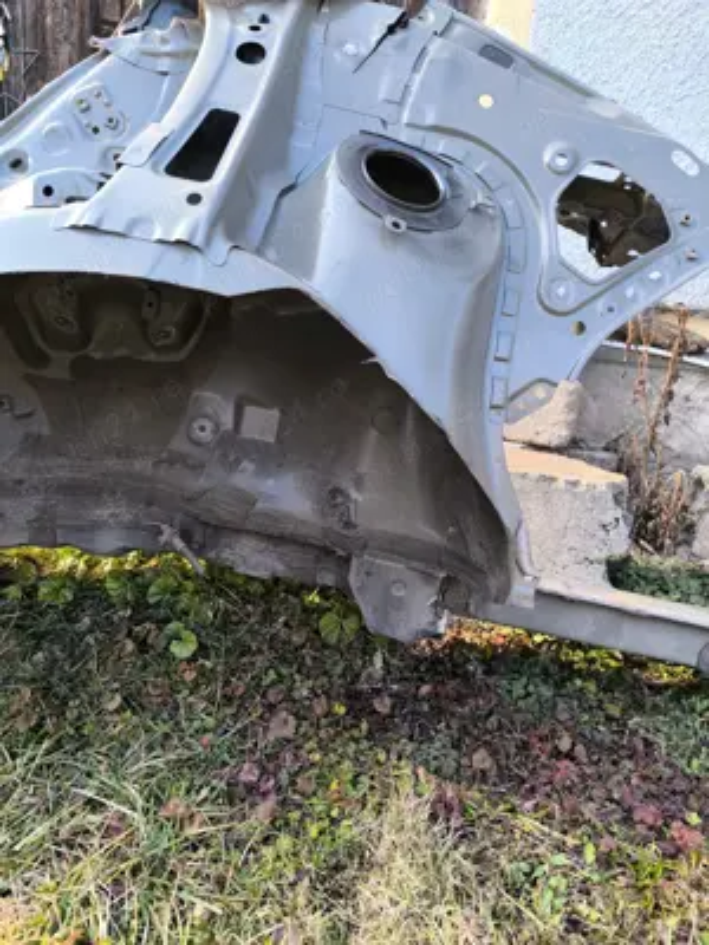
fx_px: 628
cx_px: 354
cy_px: 472
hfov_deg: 58.9
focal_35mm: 23
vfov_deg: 73.9
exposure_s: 1/100
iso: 80
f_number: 1.65
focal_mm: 6.14
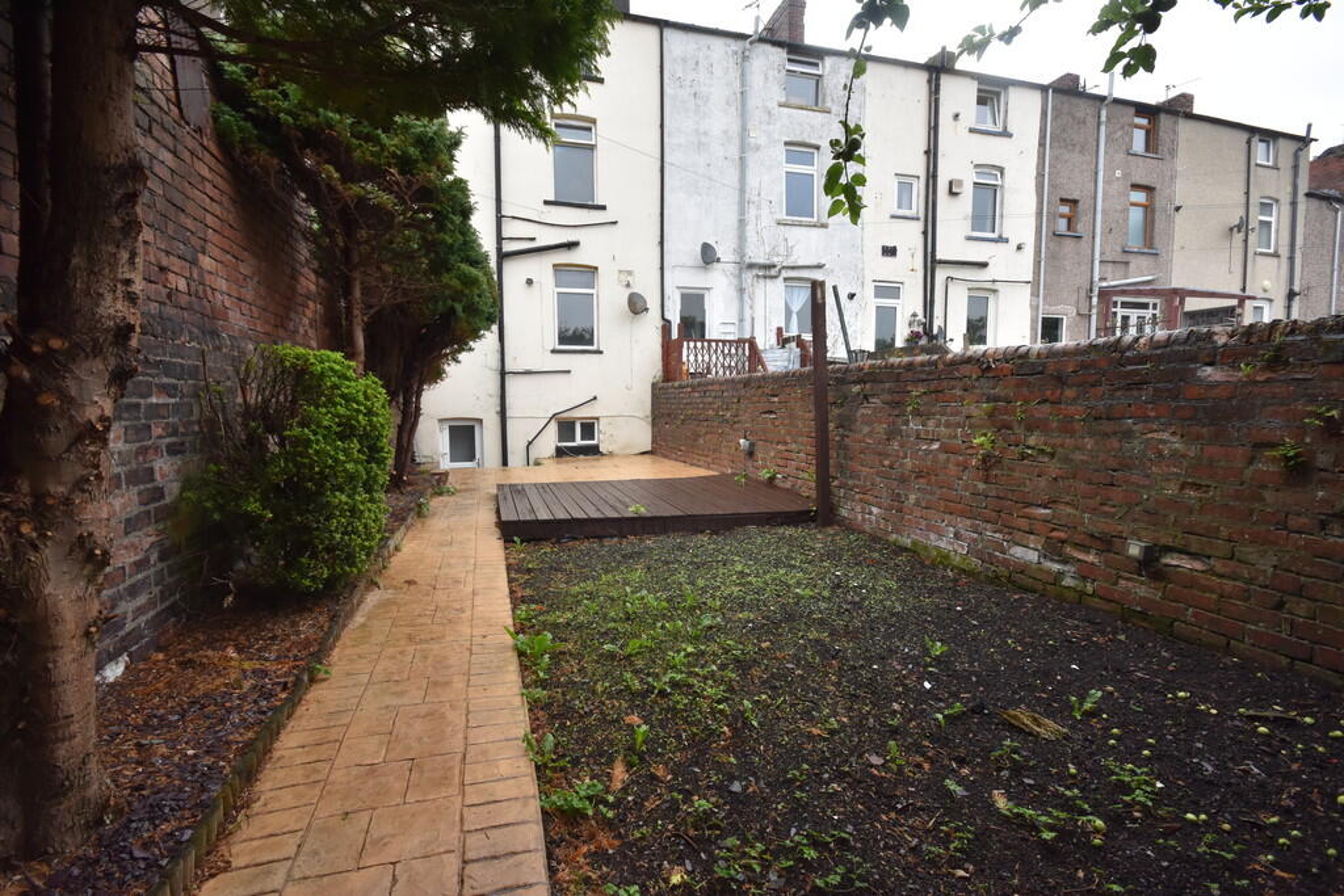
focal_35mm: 15
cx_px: 672
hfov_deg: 100.4
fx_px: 560
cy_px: 448
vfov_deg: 77.3
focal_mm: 10
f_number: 8
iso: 720
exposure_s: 1/500
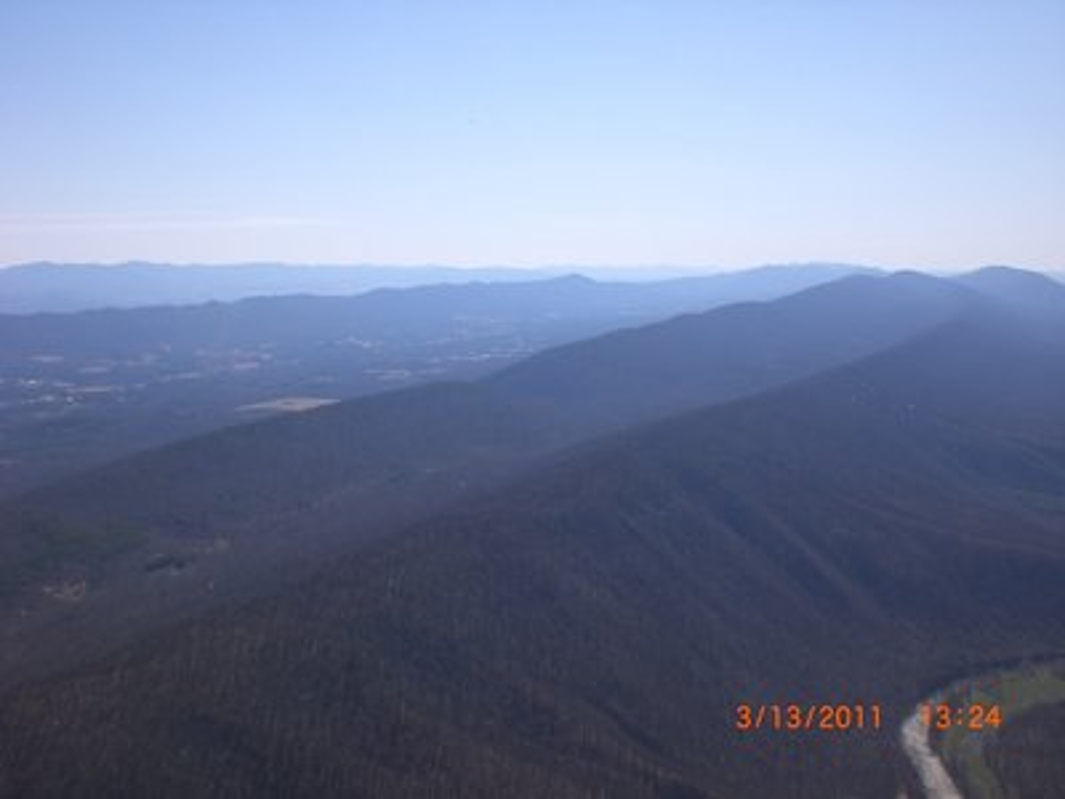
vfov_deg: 37.7
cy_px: 400
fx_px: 1169
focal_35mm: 38
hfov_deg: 49.0
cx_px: 532
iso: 50
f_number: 4.4
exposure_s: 1/800
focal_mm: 6.3
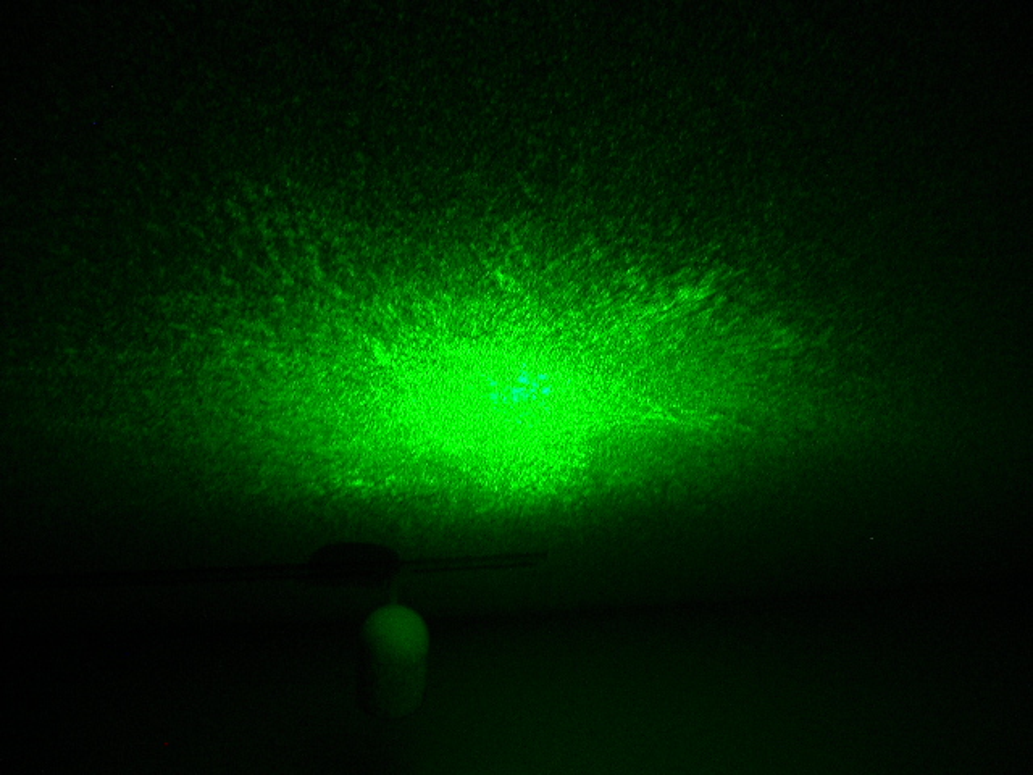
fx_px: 1134
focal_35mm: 38
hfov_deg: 49.0
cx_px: 516
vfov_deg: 37.7
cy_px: 388
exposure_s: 1/4
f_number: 2.6
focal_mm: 5.8
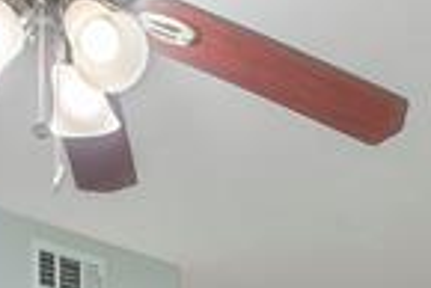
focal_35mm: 66
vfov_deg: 16.1
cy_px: 573
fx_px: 791
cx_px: 383
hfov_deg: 29.3
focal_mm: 10
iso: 100
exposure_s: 1/60
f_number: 7.1
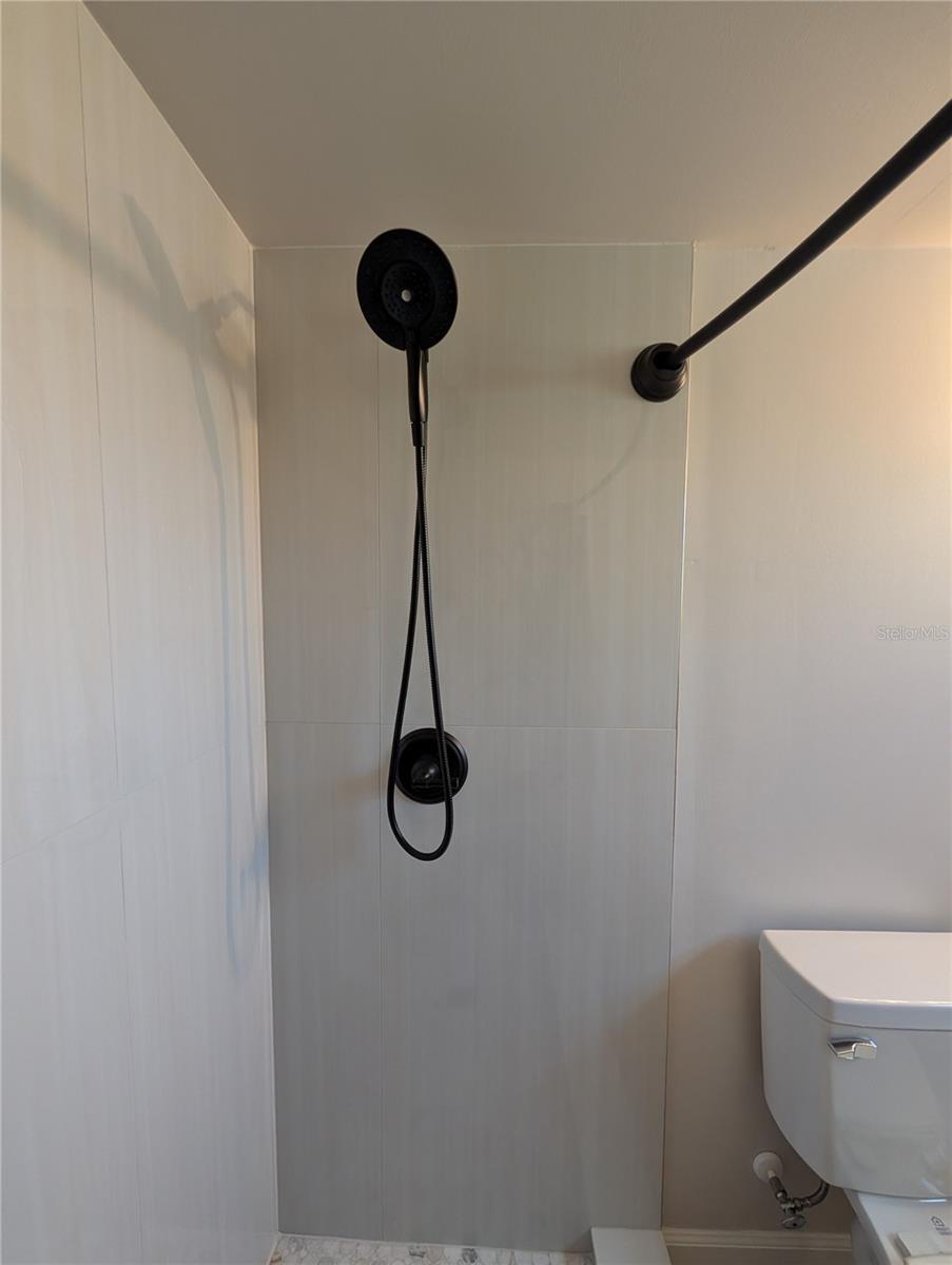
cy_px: 632
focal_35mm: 12
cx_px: 476
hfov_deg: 94.6
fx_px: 439
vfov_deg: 110.5
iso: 232
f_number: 1.7
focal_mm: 2.02
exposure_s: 1/120
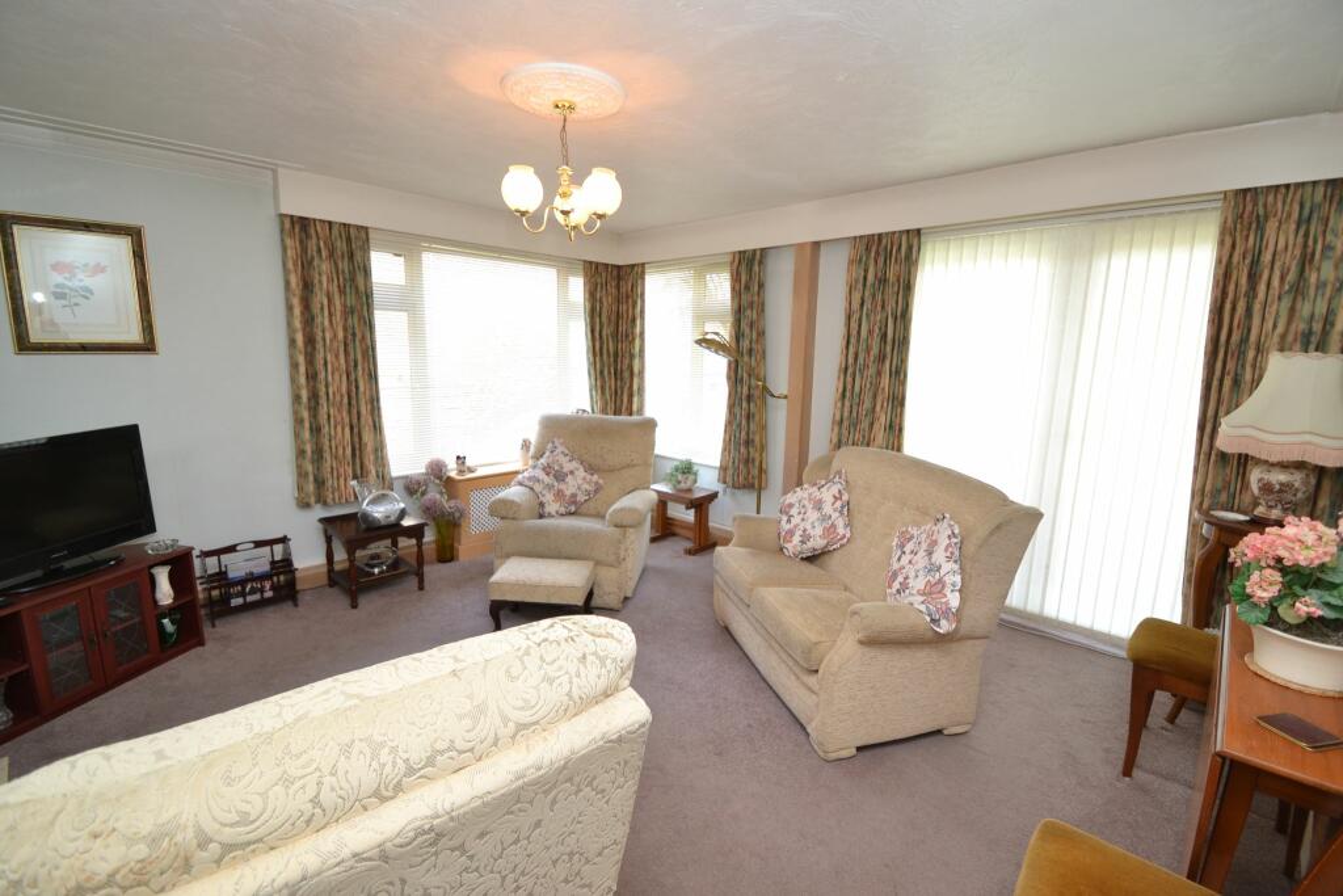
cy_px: 448
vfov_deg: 77.3
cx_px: 672
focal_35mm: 15
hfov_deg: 100.4
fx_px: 560
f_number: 4.5
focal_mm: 10
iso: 400
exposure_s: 1/80
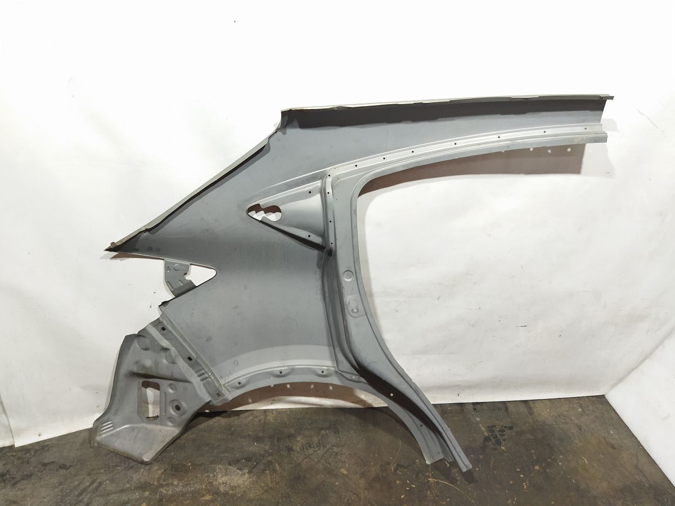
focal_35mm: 27
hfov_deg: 65.3
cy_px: 253
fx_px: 526
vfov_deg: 51.4
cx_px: 338
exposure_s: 1/50
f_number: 1.79
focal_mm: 4.71
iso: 291
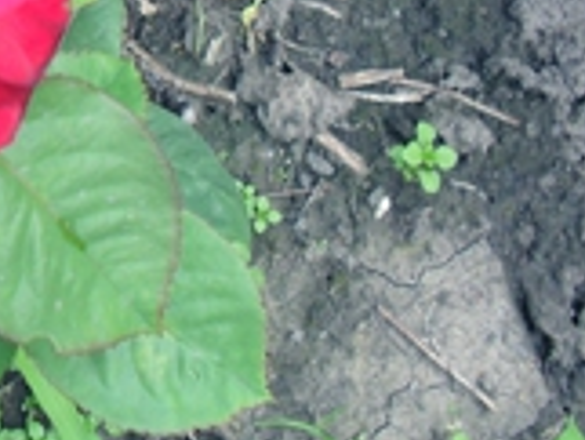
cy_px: -11
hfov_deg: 18.6
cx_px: -174
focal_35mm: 98
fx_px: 1657
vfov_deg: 14.8
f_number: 3.2
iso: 100
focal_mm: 6.3
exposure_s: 1/180
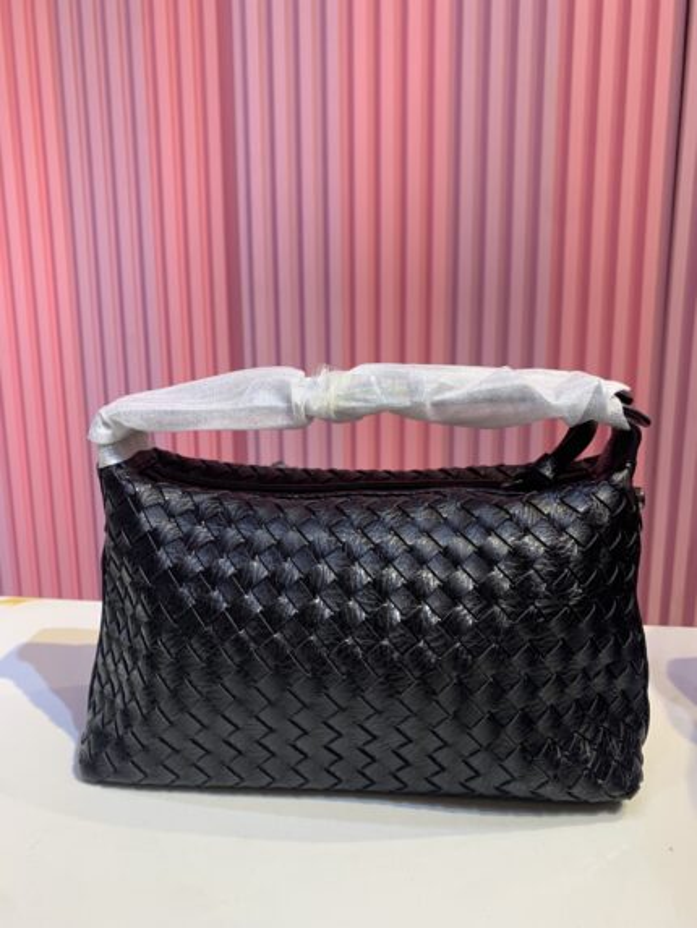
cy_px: 464
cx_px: 348
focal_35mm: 26
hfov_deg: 53.1
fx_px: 698
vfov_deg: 67.3
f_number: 1.8
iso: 50
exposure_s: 1/50
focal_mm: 4.25
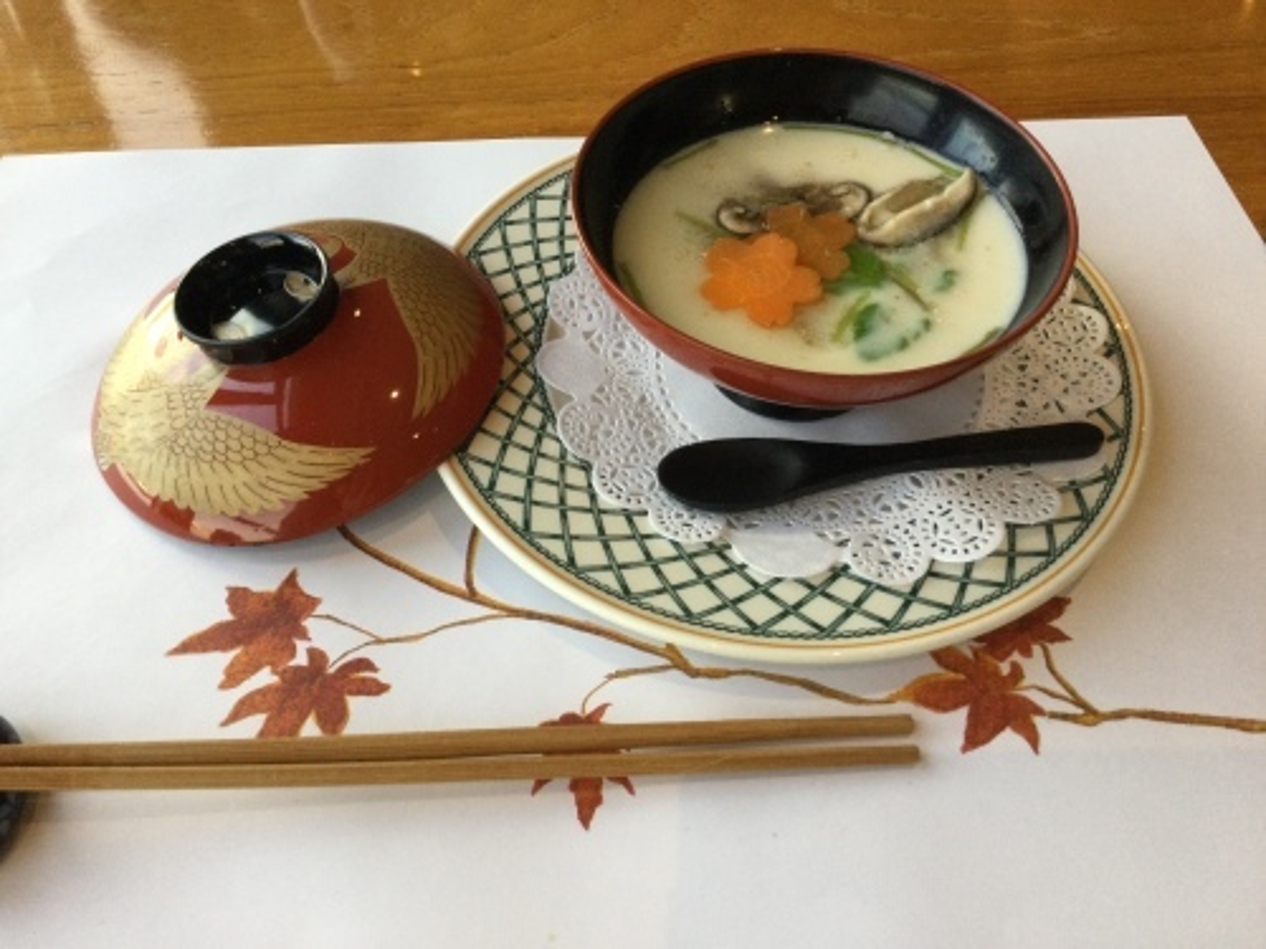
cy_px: 474
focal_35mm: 31
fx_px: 1134
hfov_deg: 58.4
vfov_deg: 45.4
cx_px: 633
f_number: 2.4
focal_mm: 3.3
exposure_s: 1/33
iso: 50
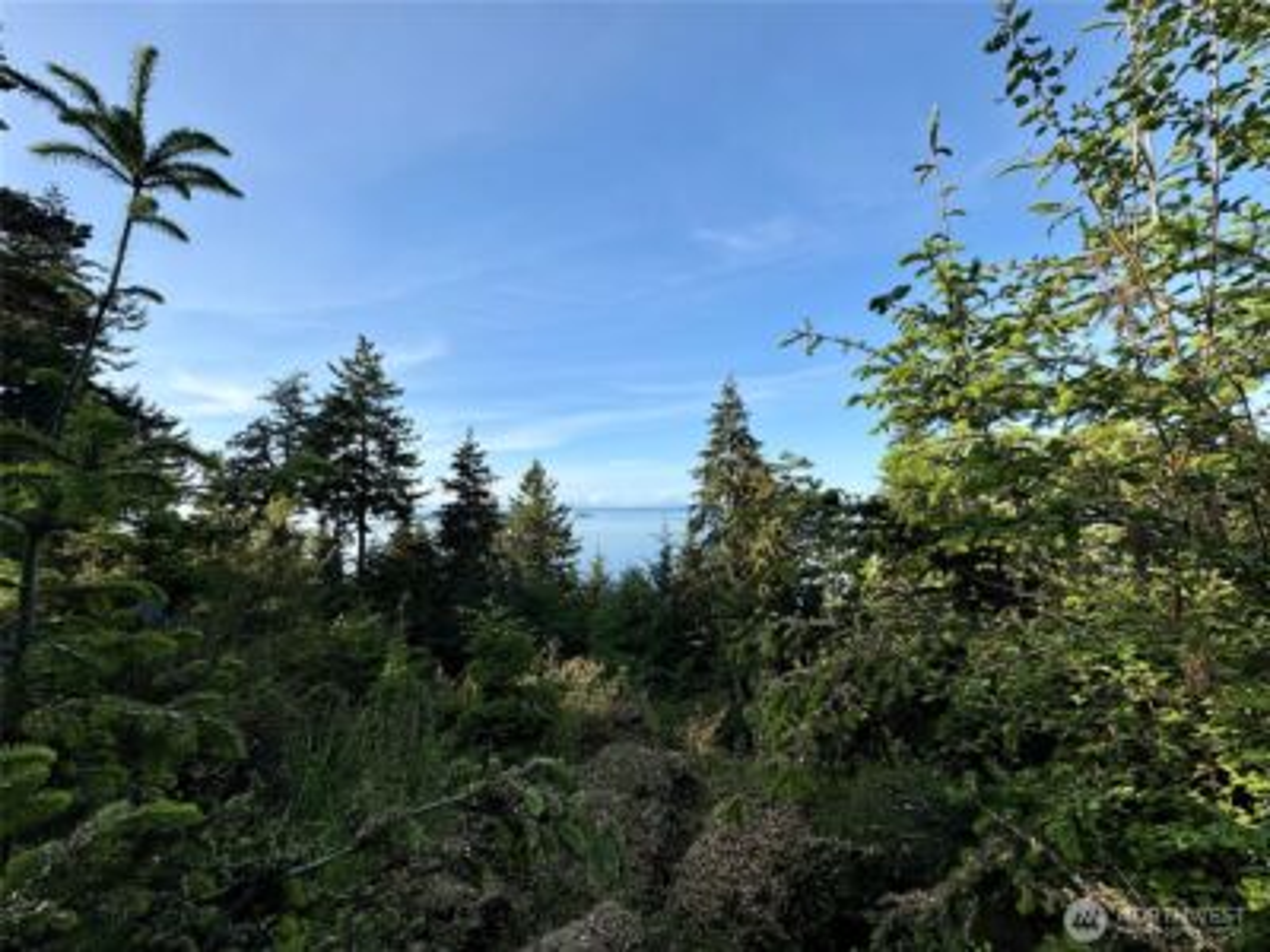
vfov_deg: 85.7
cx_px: 635
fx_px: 514
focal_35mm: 14
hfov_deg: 102.1
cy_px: 476
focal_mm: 2.22
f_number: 2.2
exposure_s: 1/1637
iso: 50
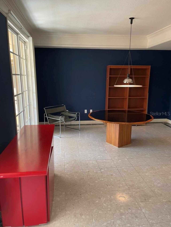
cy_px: 114
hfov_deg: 54.9
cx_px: 86
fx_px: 164
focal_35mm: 25
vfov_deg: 69.4
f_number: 1.6
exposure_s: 1/60
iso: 100
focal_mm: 5.1
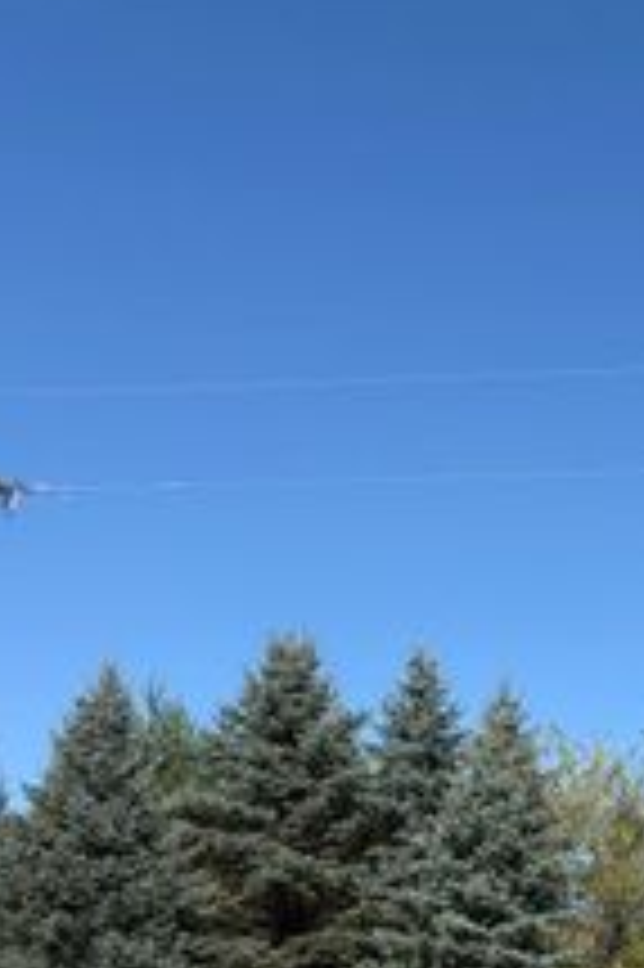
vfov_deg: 30.9
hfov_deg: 20.1
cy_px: 817
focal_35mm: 63
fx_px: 1693
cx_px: 793
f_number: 1.6
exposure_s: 1/2747
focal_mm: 5.96
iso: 50
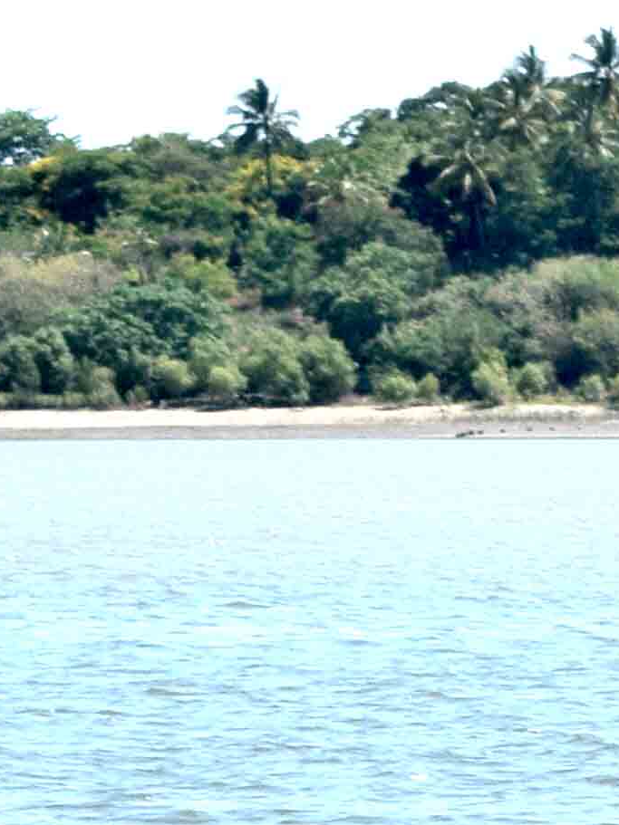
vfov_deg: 4.3
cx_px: 2347
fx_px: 10875
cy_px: 1699
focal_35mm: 456
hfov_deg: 3.1
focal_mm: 48
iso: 250
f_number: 11
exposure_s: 1/500
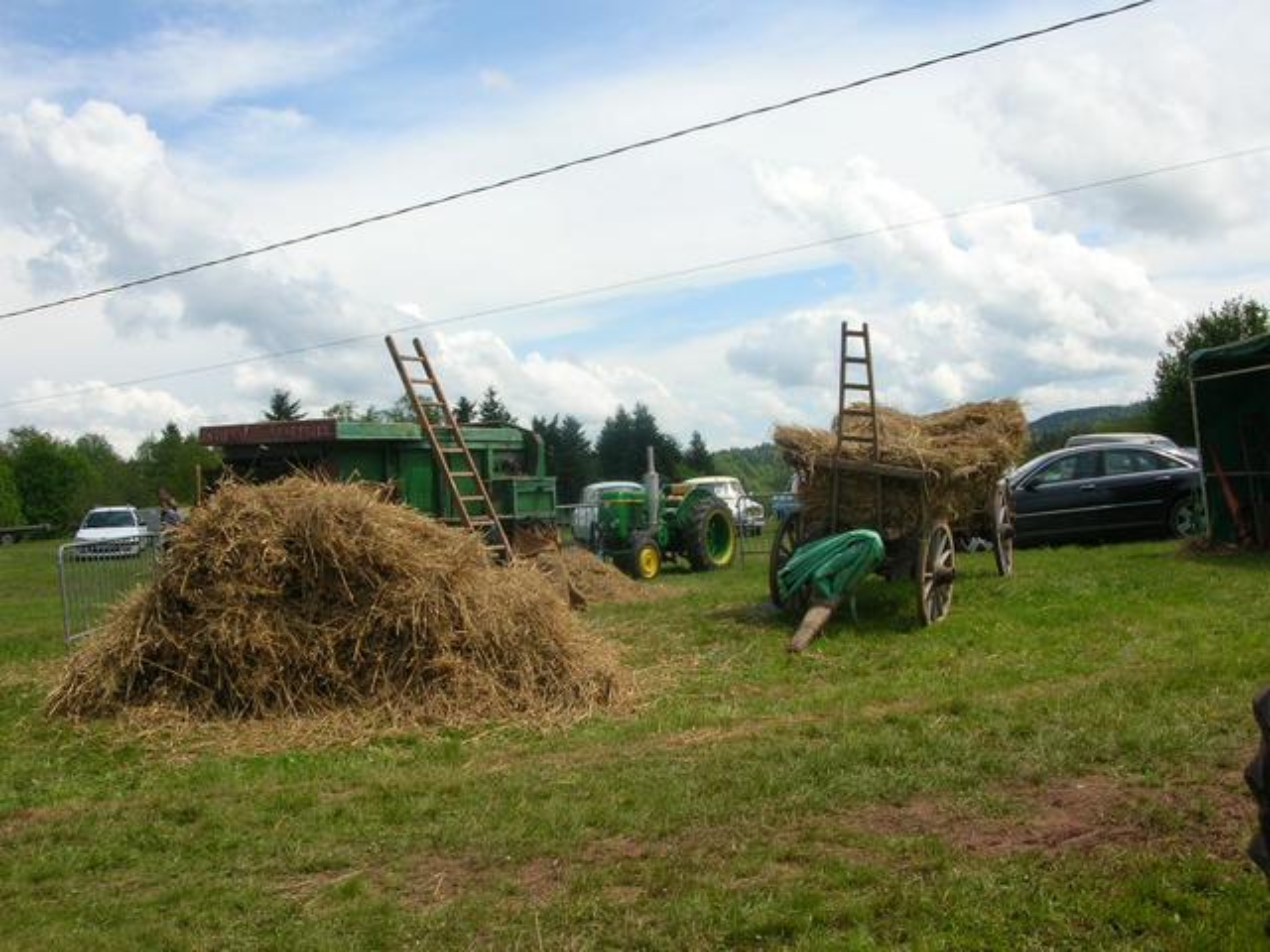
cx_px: 635
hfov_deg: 52.6
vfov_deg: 40.7
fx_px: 1284
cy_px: 476
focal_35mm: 35
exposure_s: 1/314
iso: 50
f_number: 5.6
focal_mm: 5.8
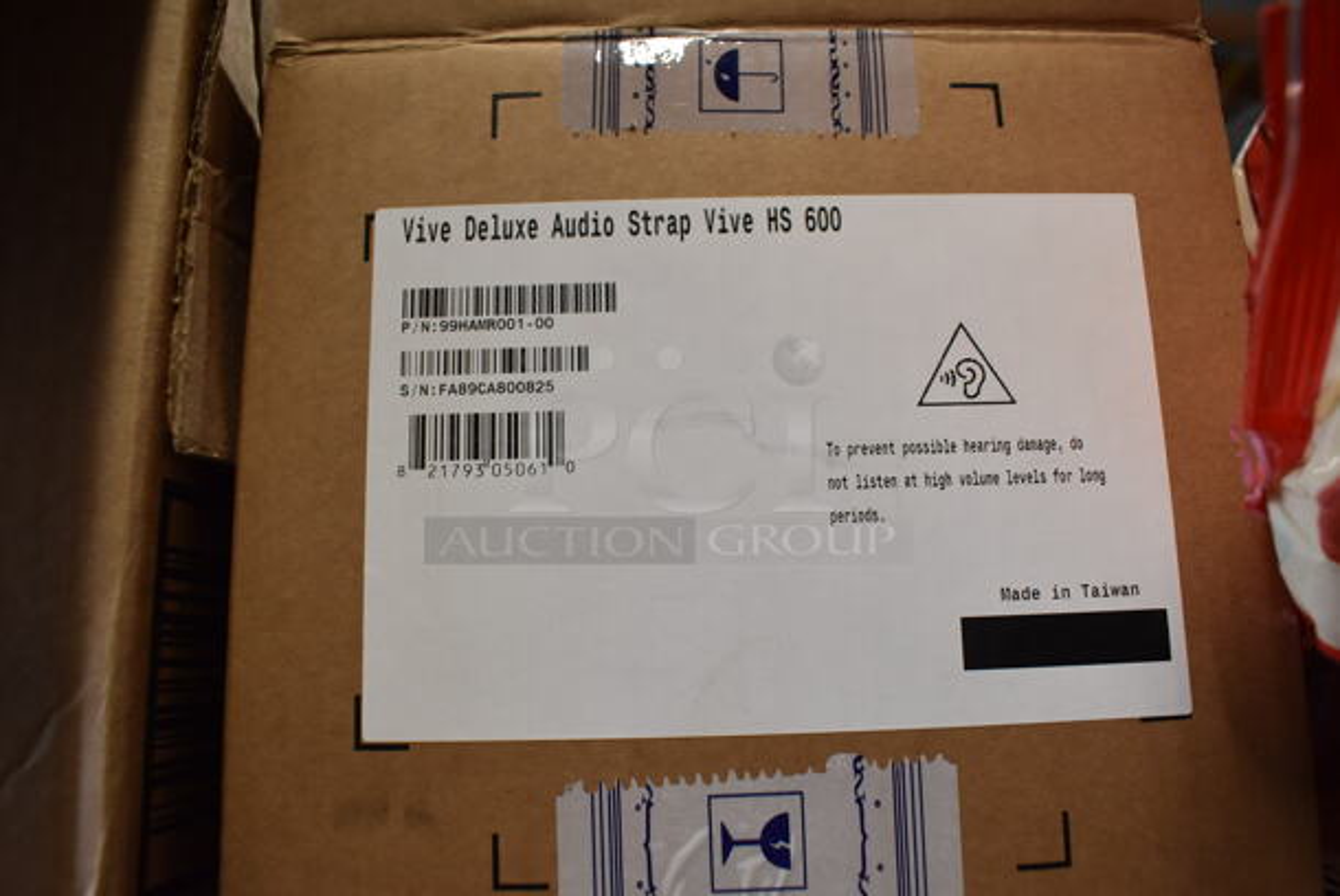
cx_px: 670
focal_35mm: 27
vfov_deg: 48.0
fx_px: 1006
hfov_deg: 67.3
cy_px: 448
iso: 800
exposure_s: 1/60
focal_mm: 18
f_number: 5
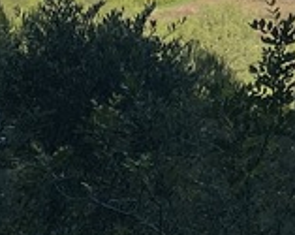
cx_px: 701
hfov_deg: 10.2
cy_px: -192
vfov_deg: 8.9
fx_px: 1447
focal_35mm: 166
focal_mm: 4.25
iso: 32
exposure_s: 1/2890
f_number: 1.8
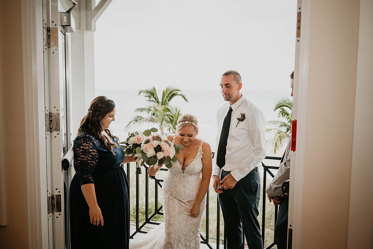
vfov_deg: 37.9
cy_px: 124
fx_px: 363
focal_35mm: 35
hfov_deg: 54.4
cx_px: 186
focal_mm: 35
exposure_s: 1/250
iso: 2000
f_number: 2.8
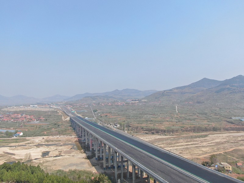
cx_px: 122
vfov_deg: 56.8
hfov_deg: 71.6
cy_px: 92
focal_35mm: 24
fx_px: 169
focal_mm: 4.39
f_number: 2.8
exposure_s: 1/1250
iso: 110
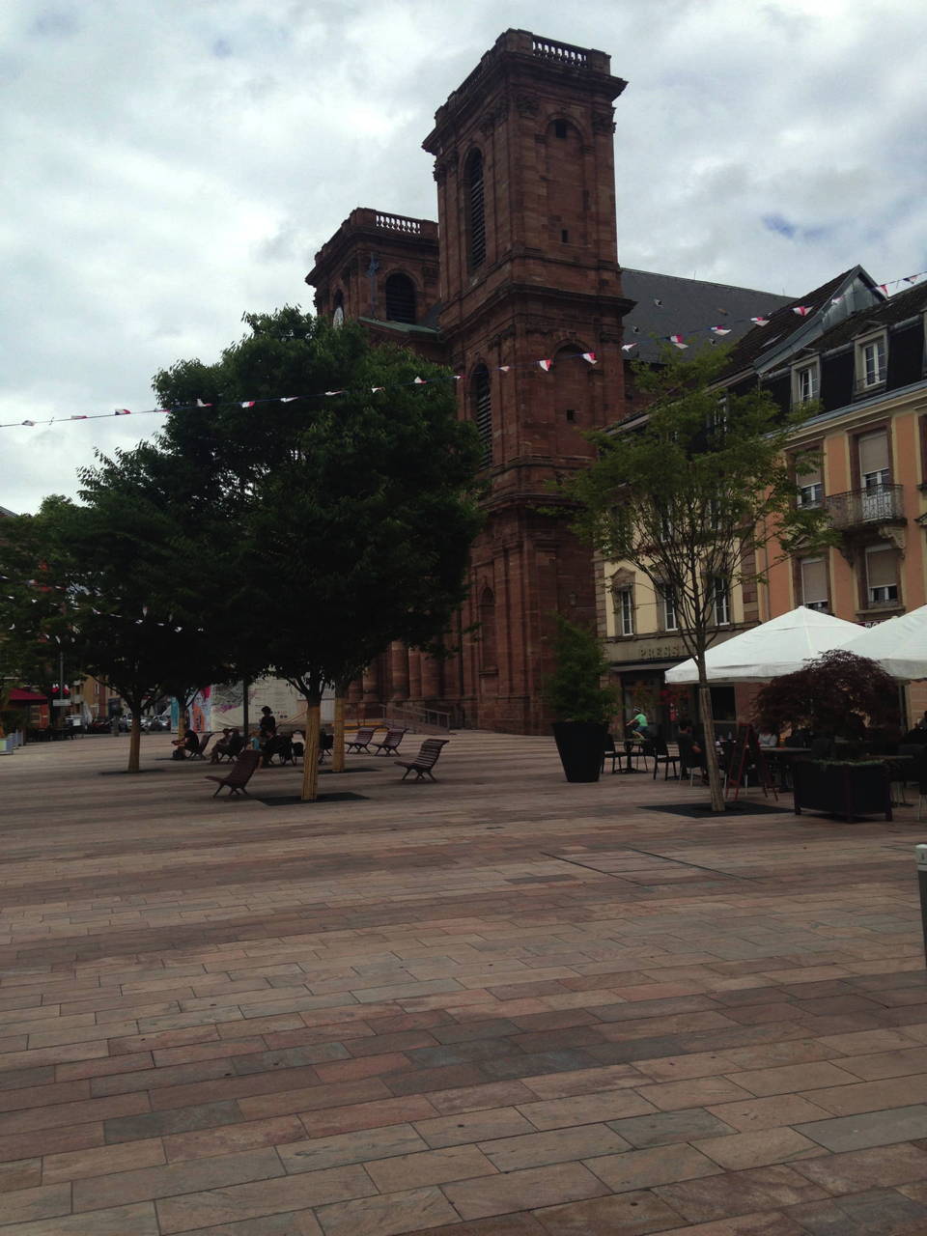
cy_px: 618
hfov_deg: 42.9
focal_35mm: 33
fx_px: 1178
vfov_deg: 55.4
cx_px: 464
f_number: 2.4
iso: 50
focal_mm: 4.12
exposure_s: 1/1869
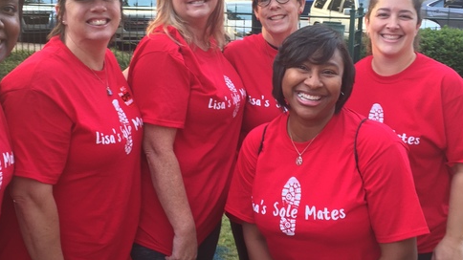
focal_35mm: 47
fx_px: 577
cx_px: 207
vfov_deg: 25.3
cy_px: 84
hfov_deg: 43.7
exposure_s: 1/60
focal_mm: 4.15
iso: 40
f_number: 2.2
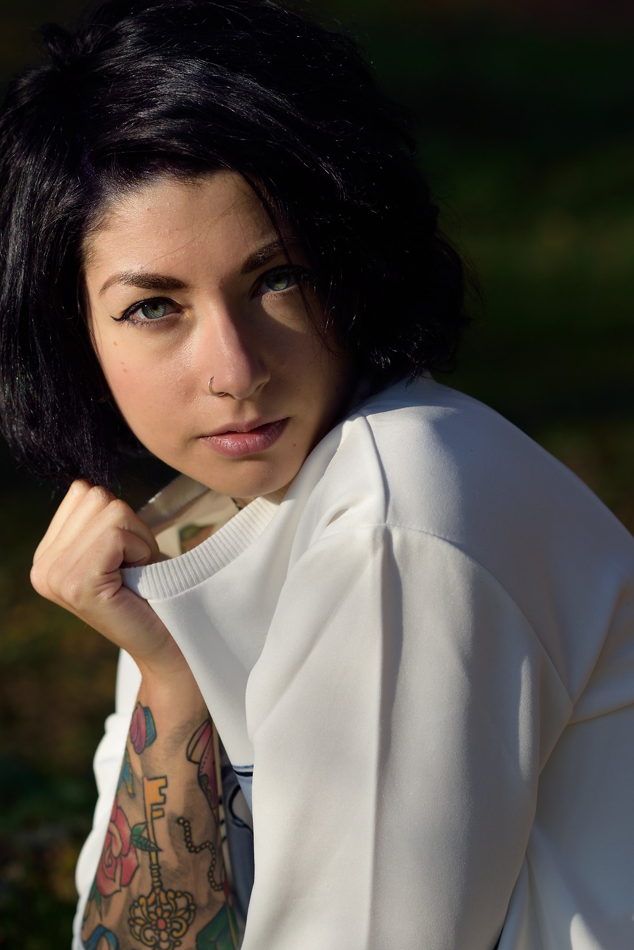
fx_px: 3300
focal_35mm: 125
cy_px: 671
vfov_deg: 16.3
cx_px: 311
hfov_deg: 11.0
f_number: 4
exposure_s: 1/800
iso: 100
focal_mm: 85
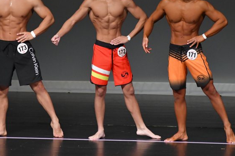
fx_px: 3406
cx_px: 108
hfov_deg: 4.0
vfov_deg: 2.6
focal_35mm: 522
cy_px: 50
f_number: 5.6
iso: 4000
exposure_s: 1/400
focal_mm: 250
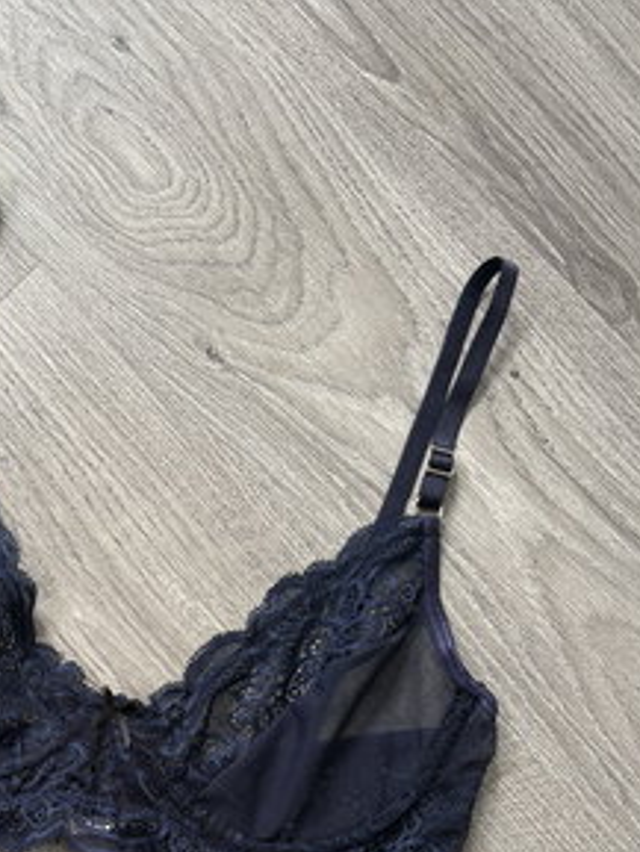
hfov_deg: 29.3
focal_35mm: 48
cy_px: 774
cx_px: 91
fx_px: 1182
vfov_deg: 37.0
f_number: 1.6
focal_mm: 5.96
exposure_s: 1/88
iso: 125
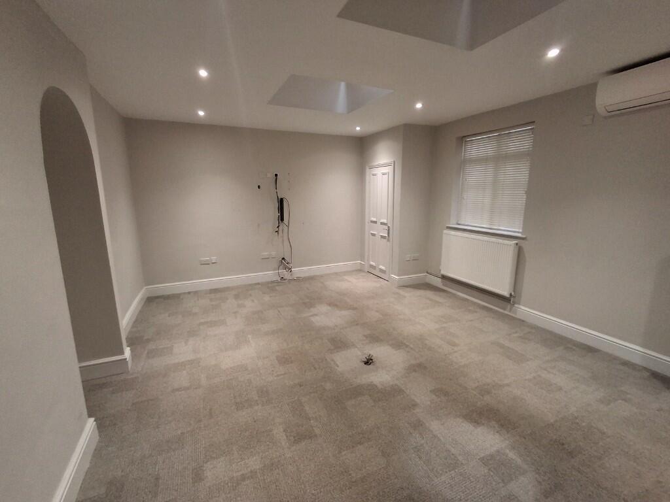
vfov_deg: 78.1
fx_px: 310
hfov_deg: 94.5
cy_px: 251
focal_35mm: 16
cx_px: 335
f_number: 2.2
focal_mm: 1.64
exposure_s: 1/33
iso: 200
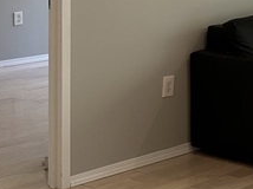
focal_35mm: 115
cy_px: -80
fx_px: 840
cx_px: 446
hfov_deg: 15.0
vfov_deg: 12.3
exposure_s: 1/177
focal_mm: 6.86
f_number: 1.78
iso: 80
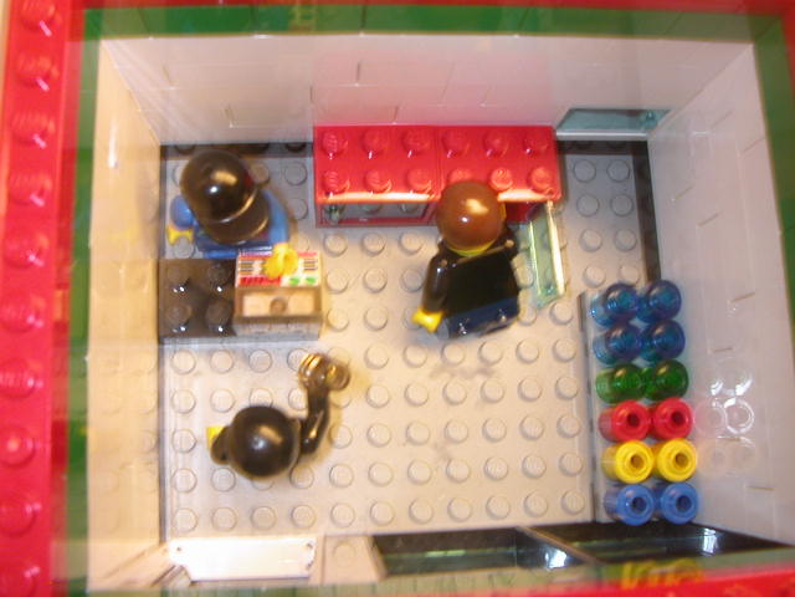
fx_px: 850
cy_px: 298
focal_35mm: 37
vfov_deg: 38.7
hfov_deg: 50.1
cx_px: 398
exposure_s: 1/11
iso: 142
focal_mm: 5.6
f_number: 4.5
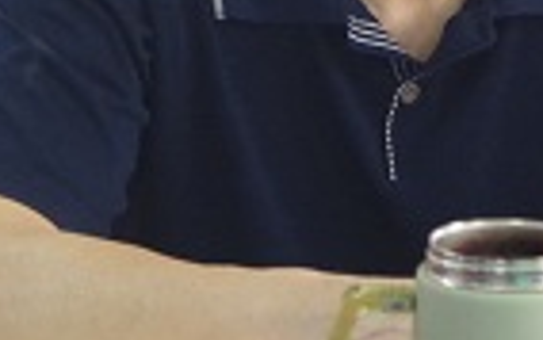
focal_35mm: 325
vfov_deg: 4.0
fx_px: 4813
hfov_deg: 6.5
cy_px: -101
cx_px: 241
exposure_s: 1/20
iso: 1600
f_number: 5.6
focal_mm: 55
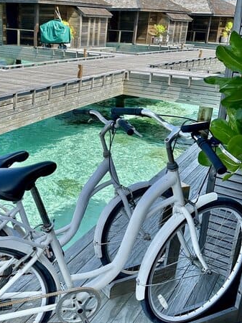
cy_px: 138
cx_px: 59
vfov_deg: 45.7
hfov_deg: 34.3
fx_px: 383
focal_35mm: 41
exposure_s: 1/3247
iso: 80
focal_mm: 6.86
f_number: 1.78
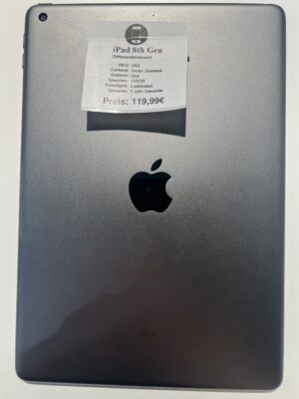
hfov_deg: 53.1
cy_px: 200
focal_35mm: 26
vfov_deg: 67.3
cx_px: 150
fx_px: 299
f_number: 1.5
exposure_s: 1/100
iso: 40
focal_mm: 5.7
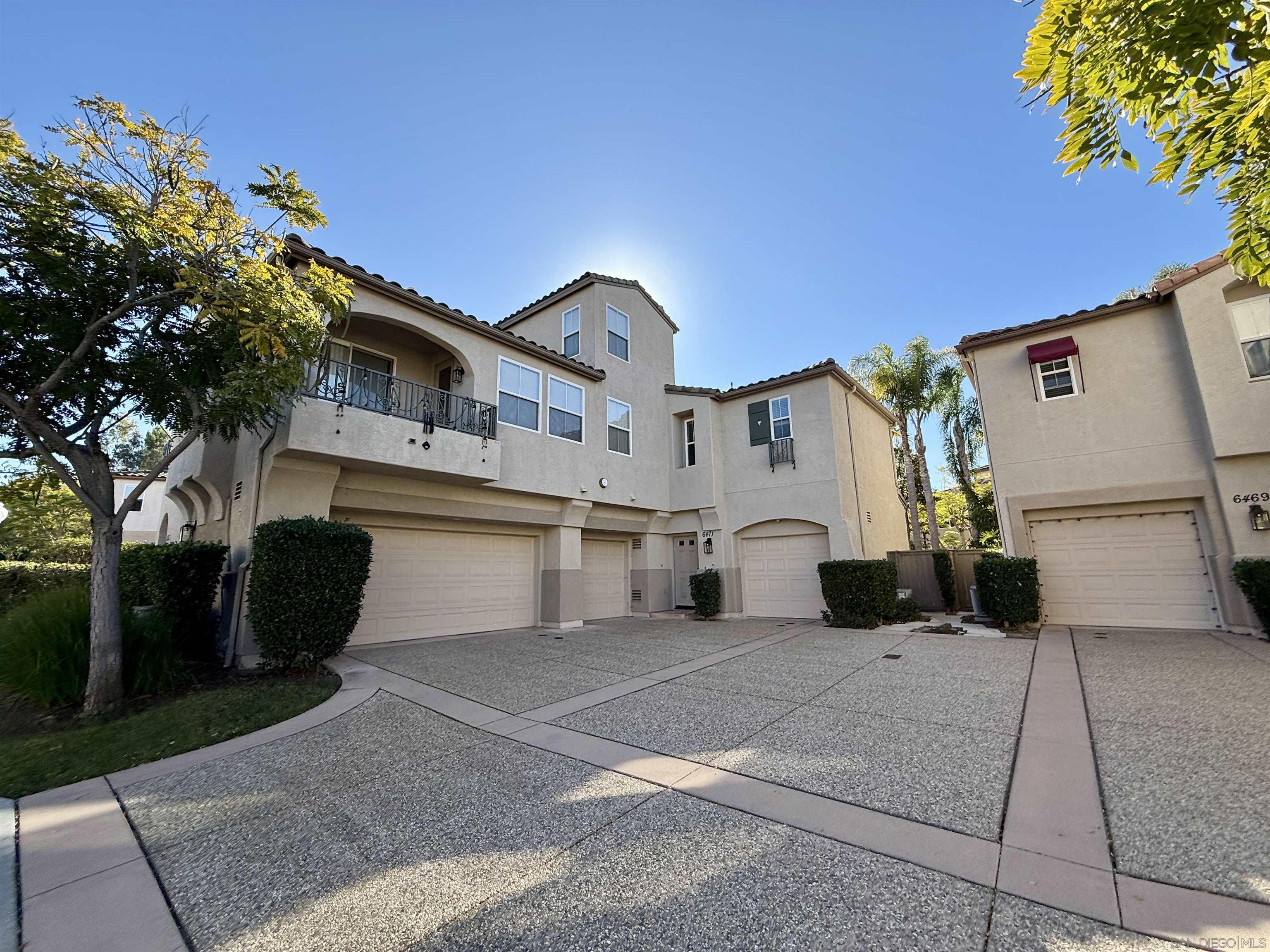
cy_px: 476
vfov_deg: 85.7
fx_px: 514
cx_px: 635
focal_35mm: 14
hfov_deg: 102.1
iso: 64
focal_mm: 2.22
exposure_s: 1/1211
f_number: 2.2
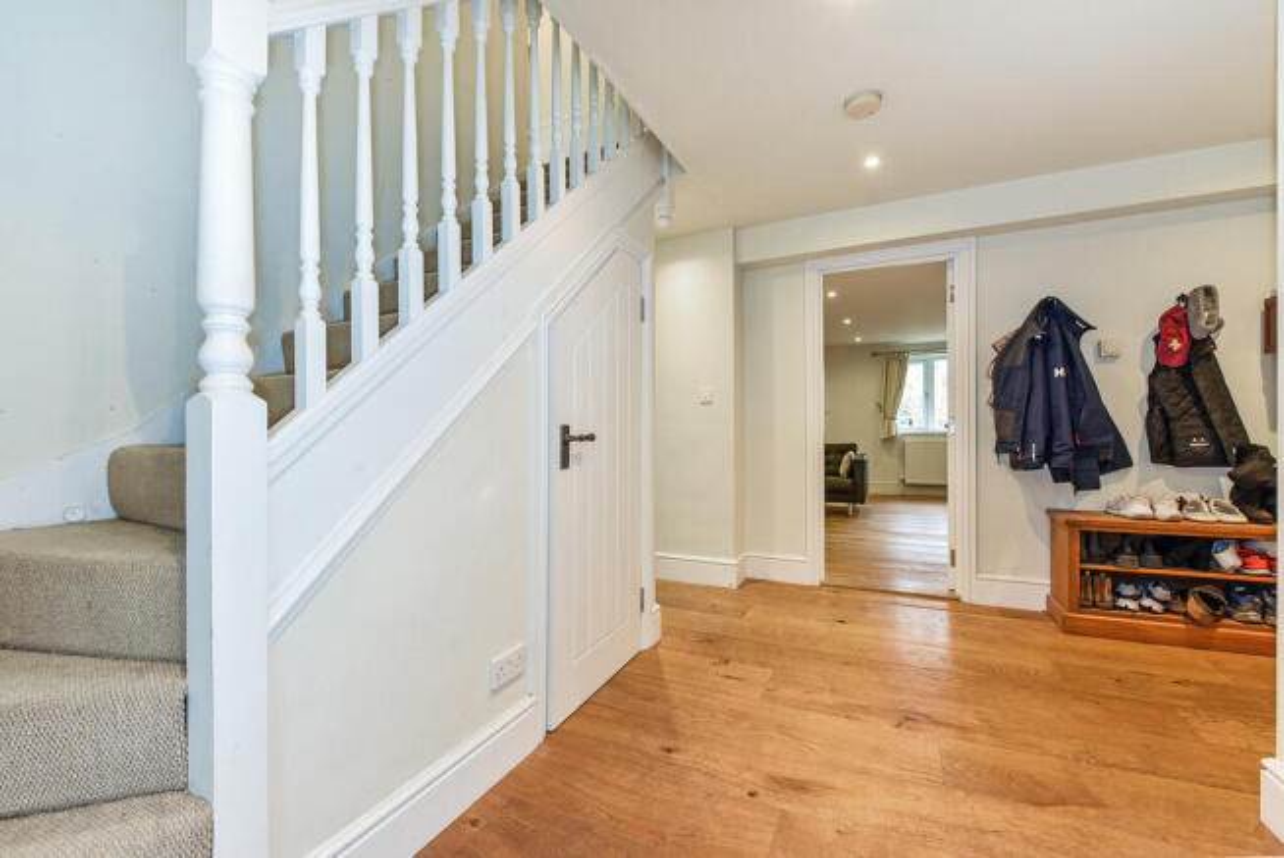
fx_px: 500
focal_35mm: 14
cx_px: 642
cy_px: 429
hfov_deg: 104.2
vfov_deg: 81.3
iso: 400
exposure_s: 1/8
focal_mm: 14
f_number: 7.1
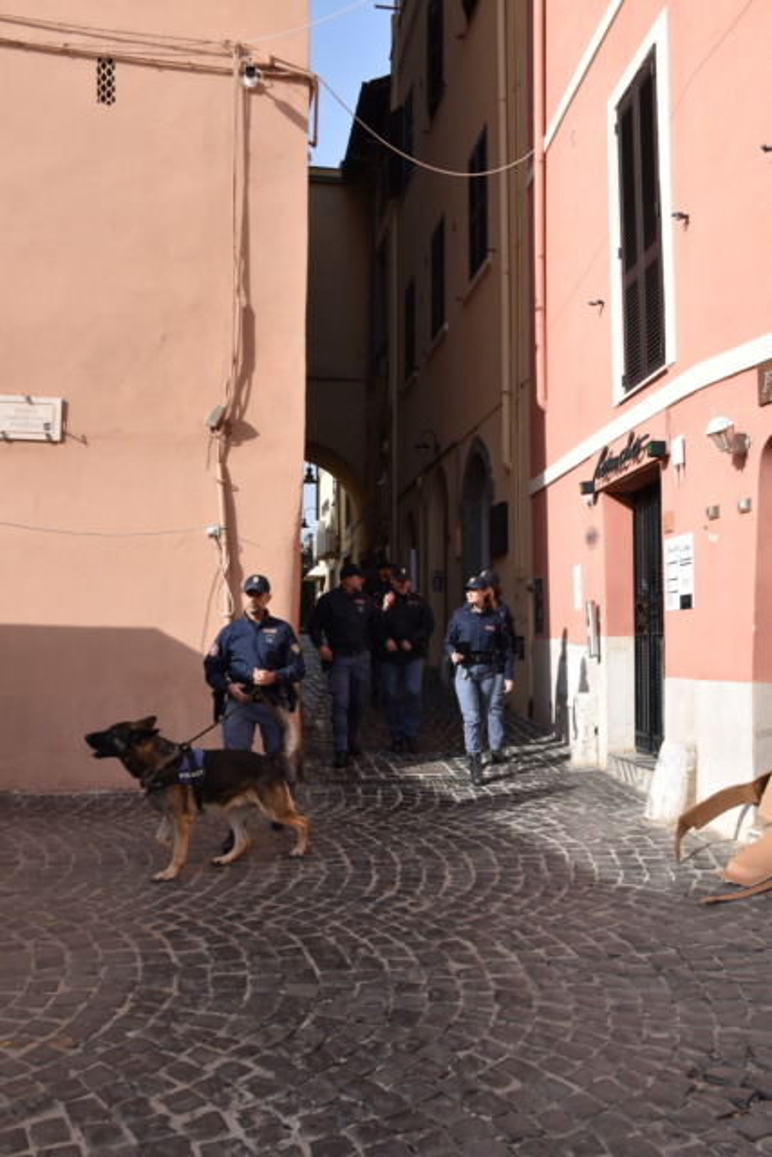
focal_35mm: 30
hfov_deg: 43.6
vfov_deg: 61.9
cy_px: 578
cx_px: 386
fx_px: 964
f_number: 9
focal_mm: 20
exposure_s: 1/320
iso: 200
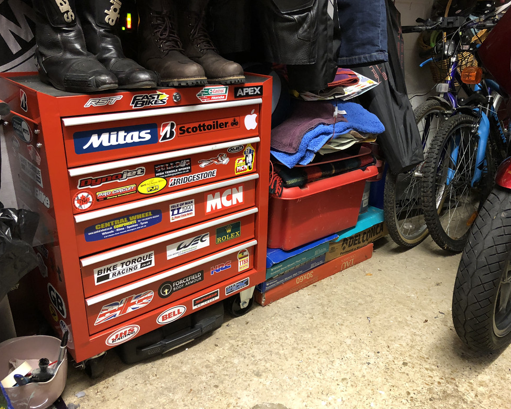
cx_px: 271
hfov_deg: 58.7
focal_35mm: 30
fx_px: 454
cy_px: 208
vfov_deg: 48.5
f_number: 1.8
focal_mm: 3.99
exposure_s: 1/7
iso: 100
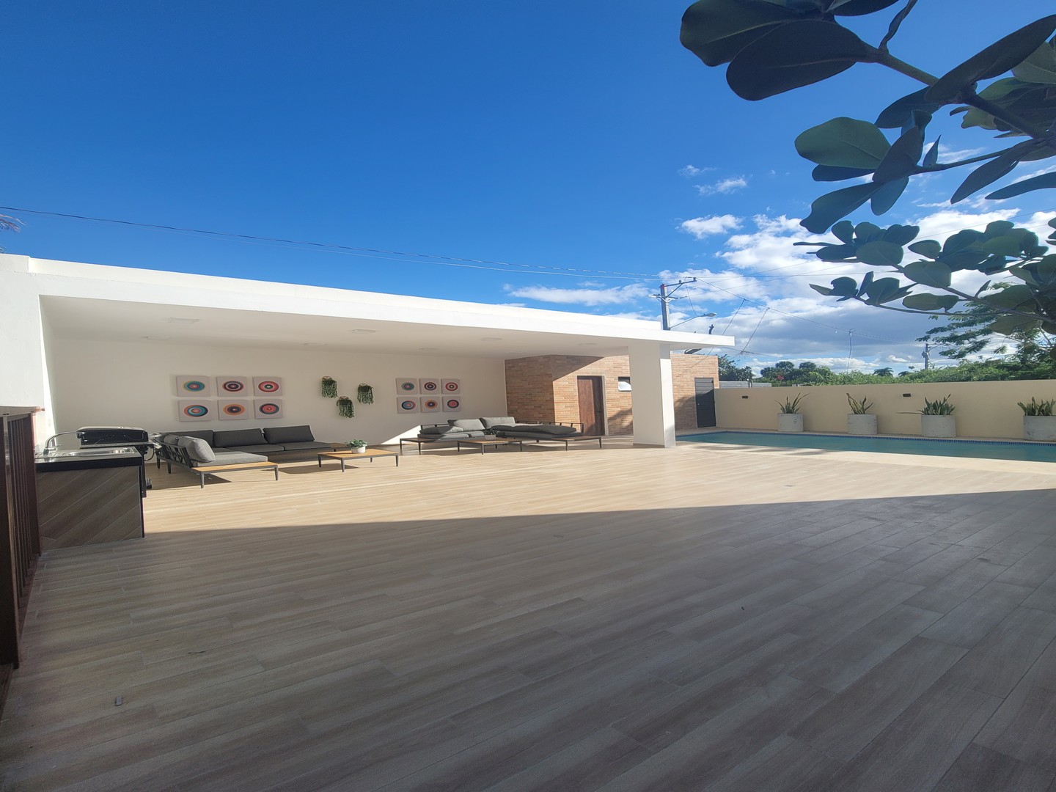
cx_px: 528
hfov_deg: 106.2
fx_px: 397
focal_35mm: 13
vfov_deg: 89.9
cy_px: 396
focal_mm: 2.2
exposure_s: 1/1829
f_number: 2.2
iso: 64
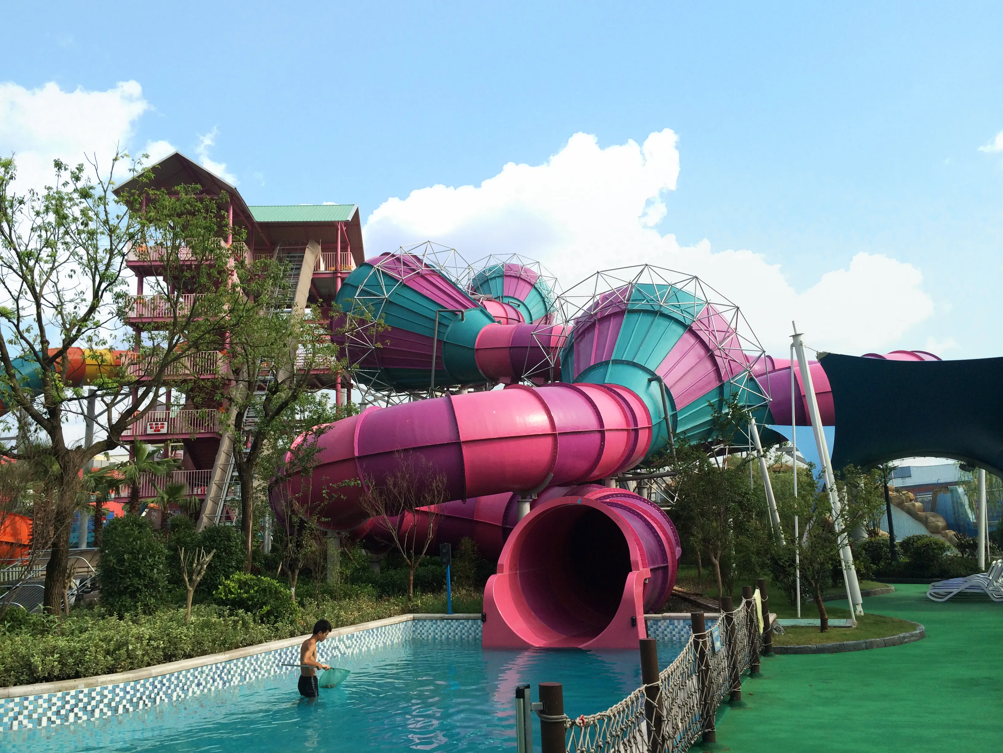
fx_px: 869
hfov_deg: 60.0
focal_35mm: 30
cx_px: 502
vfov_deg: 46.8
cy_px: 376
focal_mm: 4.12
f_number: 2.2
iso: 32
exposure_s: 1/2160
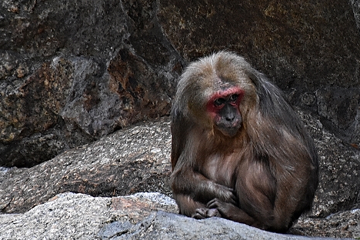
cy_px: 93
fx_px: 4590
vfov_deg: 3.0
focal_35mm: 459
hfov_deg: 4.5
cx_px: 318
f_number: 5.6
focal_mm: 140
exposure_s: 1/500
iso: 2500
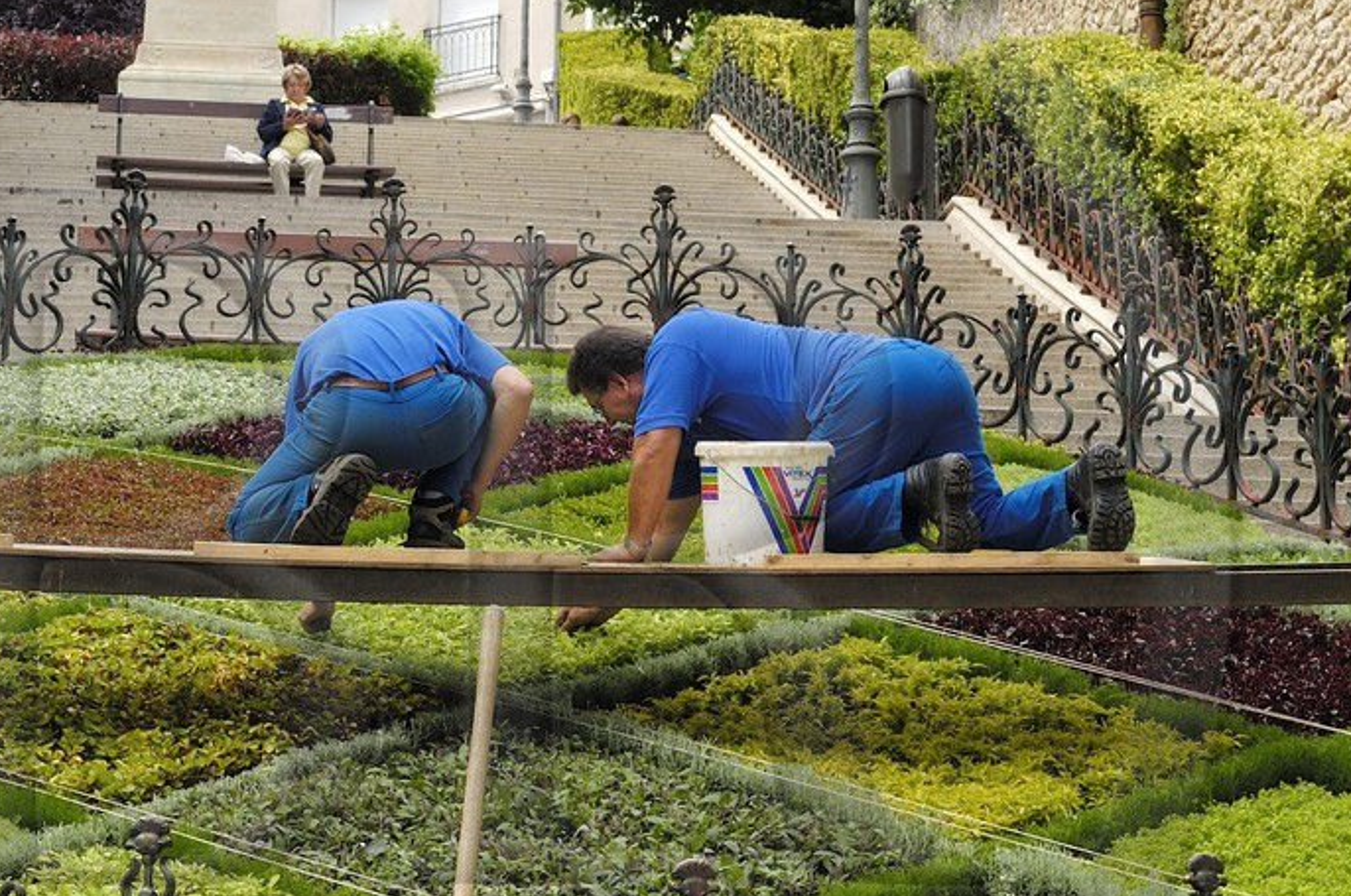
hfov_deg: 15.4
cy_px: 565
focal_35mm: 133
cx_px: 419
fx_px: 4983
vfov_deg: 10.3
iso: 100
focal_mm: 38
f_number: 6.3
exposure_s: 1/160
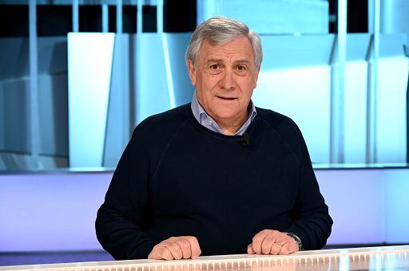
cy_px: 136
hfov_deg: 24.5
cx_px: 204
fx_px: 942
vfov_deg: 16.4
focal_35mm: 83
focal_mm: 83
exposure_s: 1/250
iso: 2500
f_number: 6.3
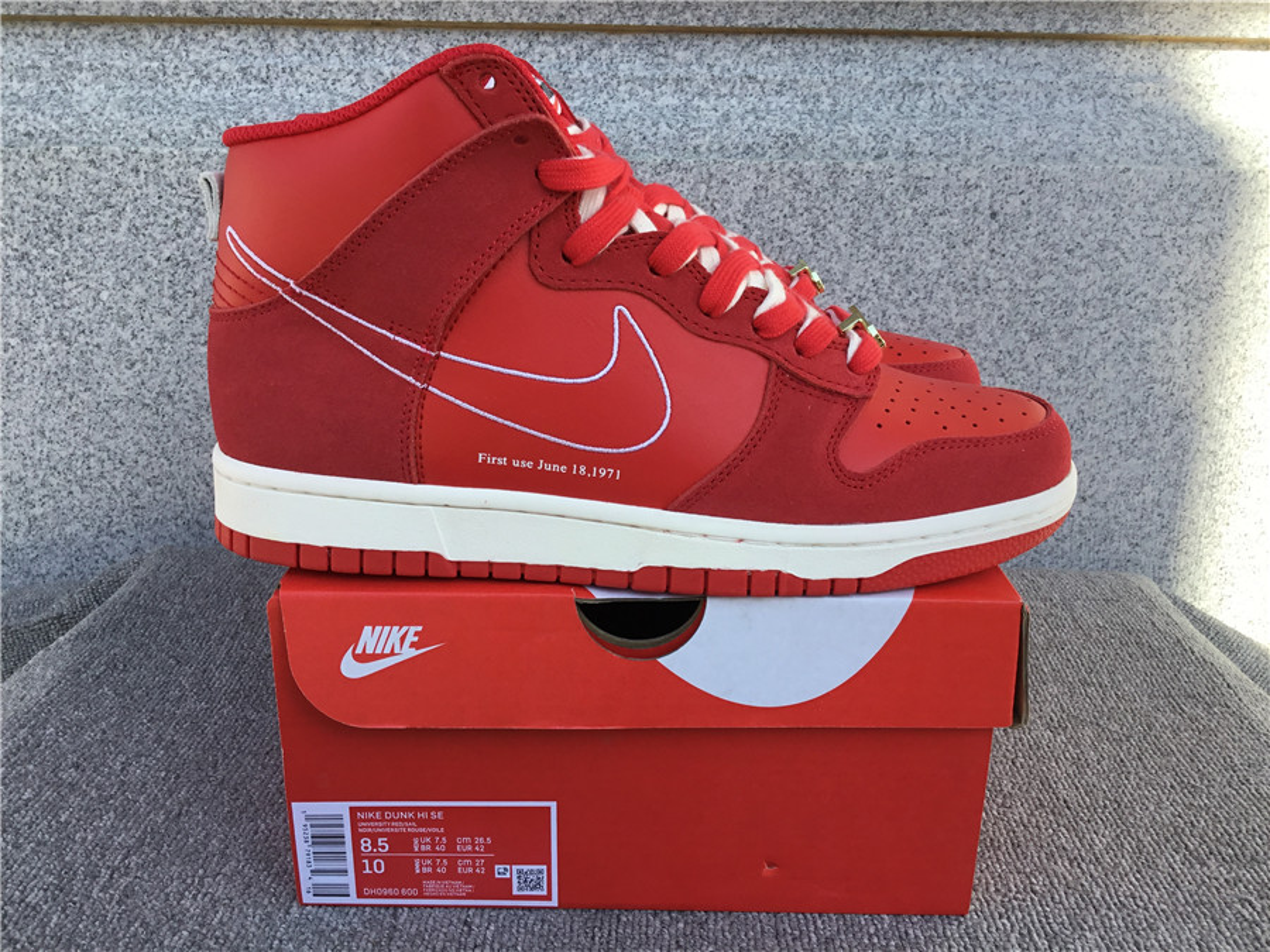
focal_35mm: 31
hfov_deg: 58.4
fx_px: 1137
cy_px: 476
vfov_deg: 45.4
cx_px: 635
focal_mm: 3.3
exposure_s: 1/359
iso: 25
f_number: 2.4
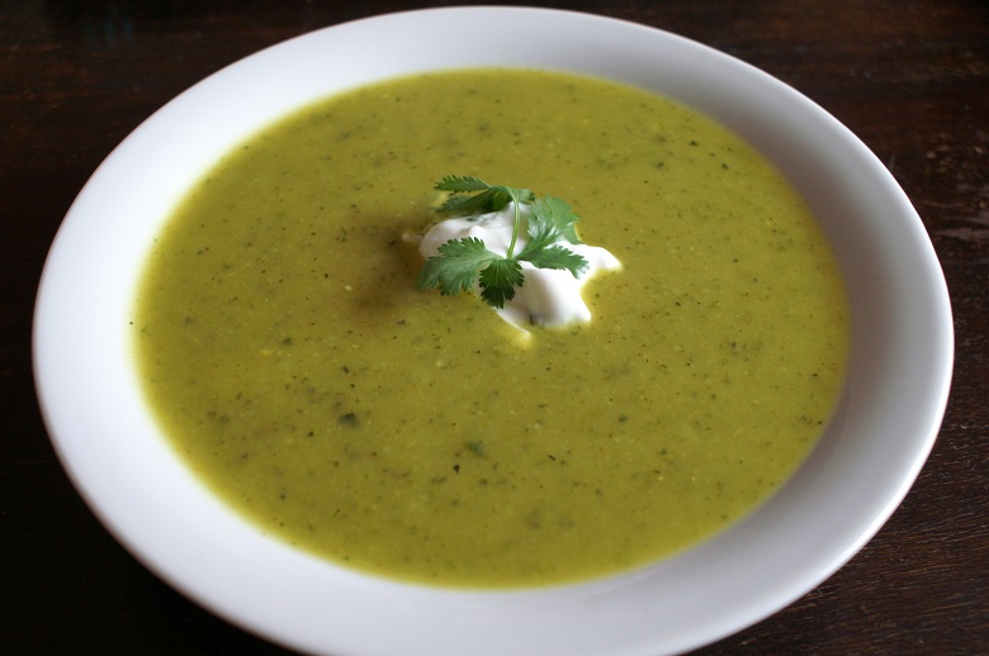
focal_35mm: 40
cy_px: 335
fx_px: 1098
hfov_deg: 48.5
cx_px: 493
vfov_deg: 33.3
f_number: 4.5
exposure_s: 1/20
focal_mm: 26
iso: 800
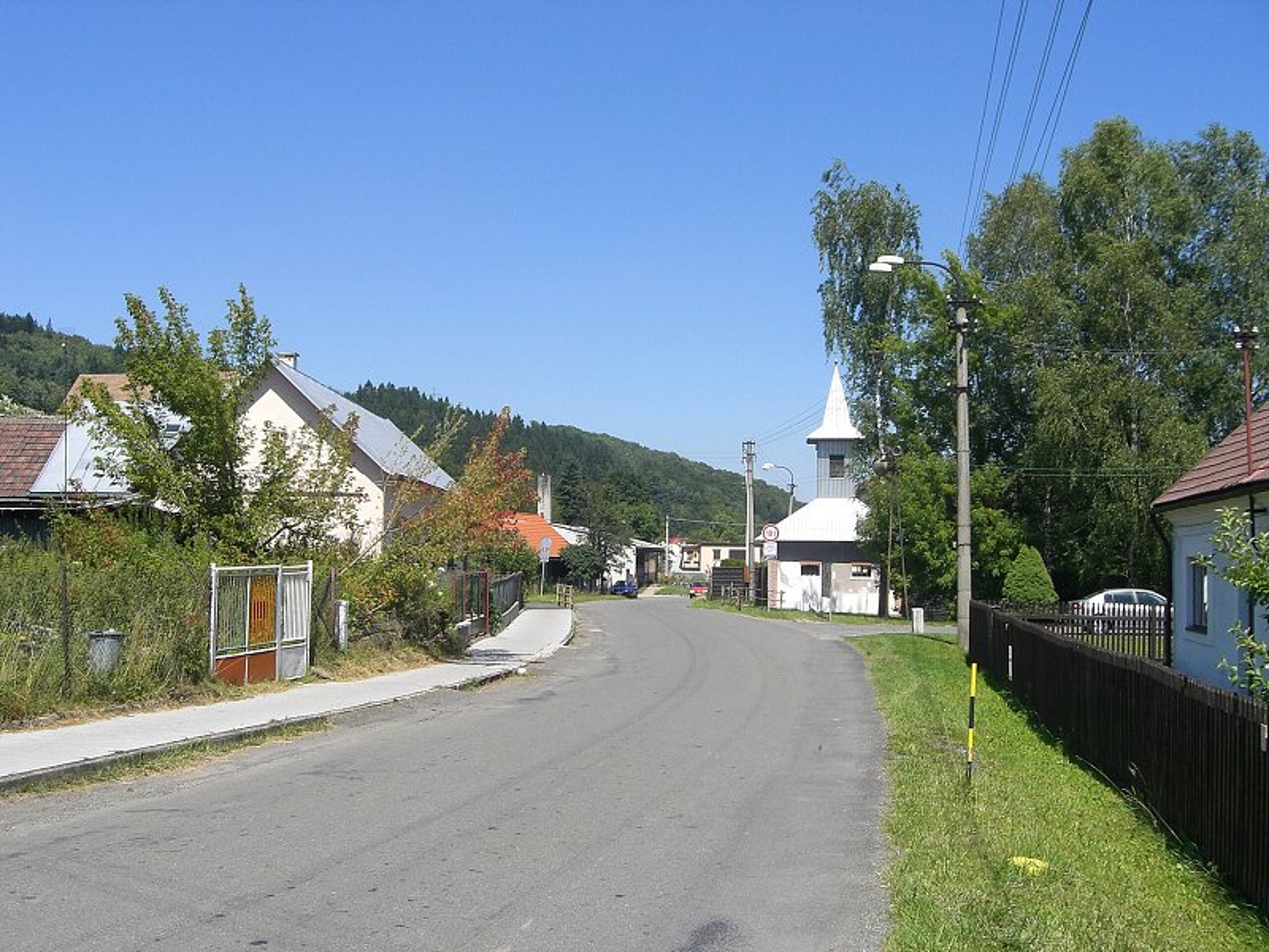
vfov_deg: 37.7
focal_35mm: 38
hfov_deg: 49.0
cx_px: 634
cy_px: 476
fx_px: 1393
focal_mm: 6.3
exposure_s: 1/640
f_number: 4.4
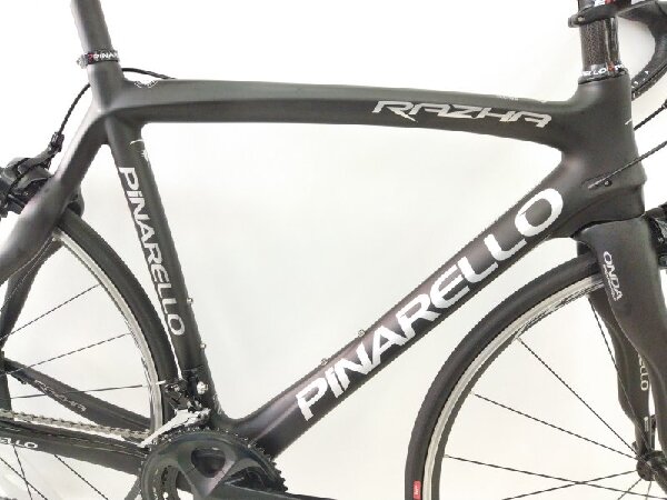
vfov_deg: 51.4
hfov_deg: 65.3
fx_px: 520
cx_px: 334
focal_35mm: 27
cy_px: 250
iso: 606
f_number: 1.79
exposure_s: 1/300
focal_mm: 4.71
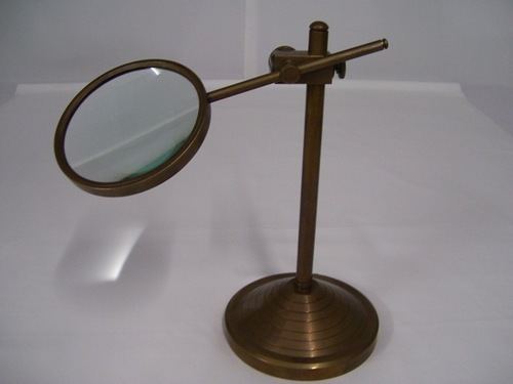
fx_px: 548
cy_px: 192
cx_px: 256
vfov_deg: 38.7
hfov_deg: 50.1
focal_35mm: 37
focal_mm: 6
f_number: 2.7
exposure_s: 1/10
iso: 160
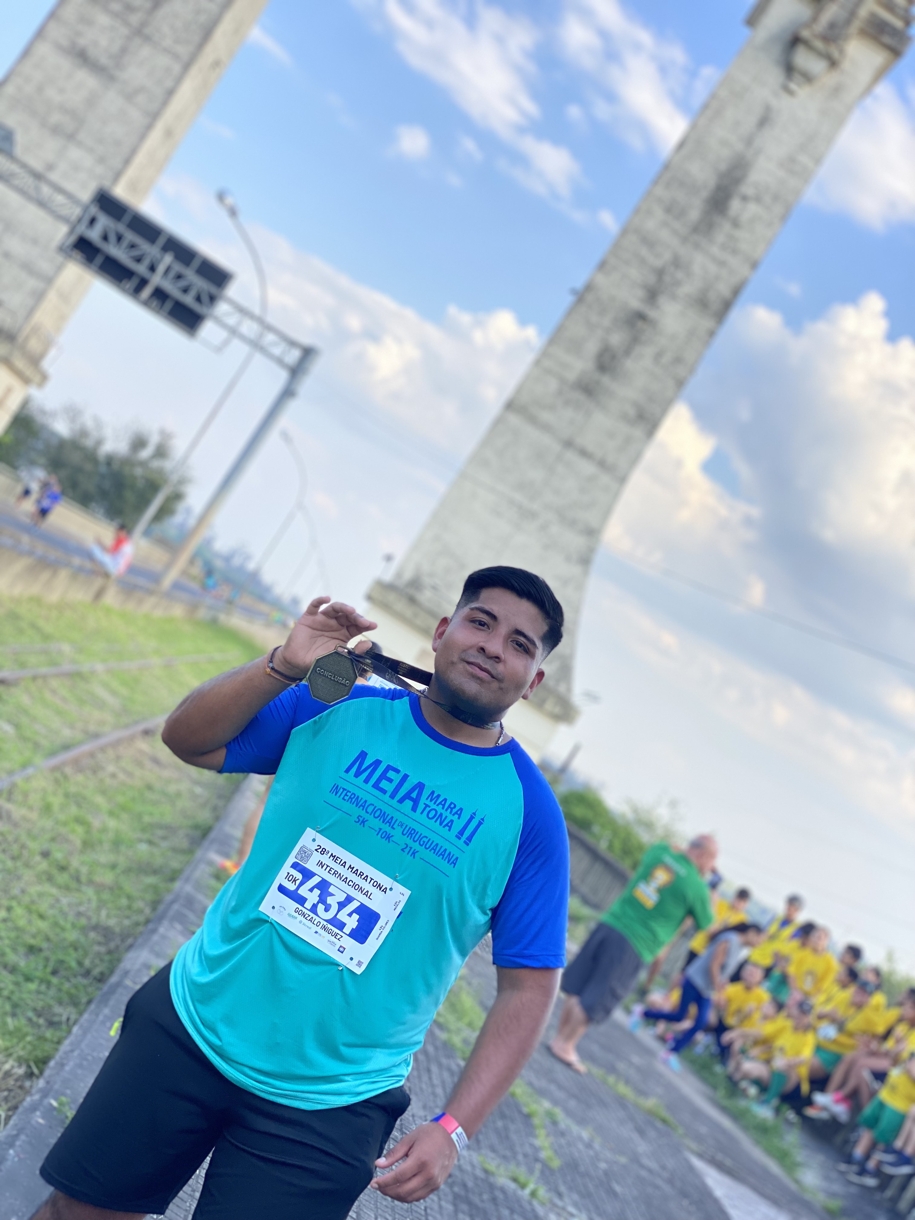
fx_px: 1833
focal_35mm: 52
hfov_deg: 28.0
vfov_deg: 36.8
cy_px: 610
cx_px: 458
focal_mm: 6
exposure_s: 1/475
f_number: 2
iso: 20
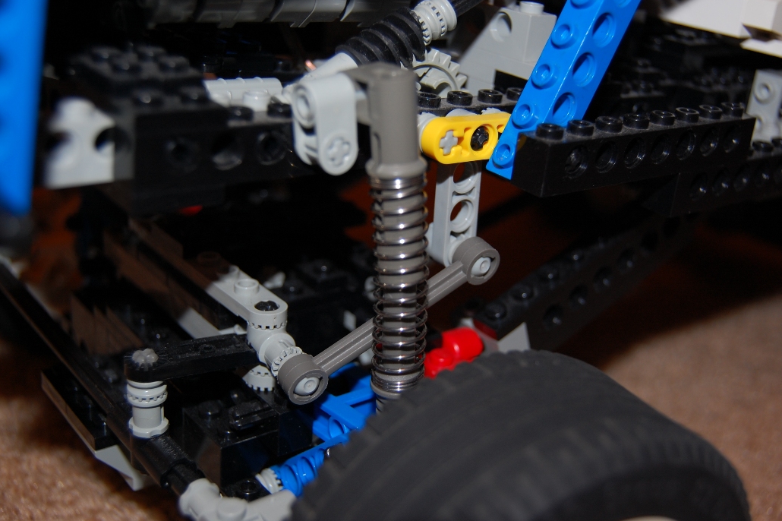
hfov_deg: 41.5
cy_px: 259
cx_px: 396
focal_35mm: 48
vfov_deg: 28.3
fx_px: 1032
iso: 200
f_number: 4.5
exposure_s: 1/60
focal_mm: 31
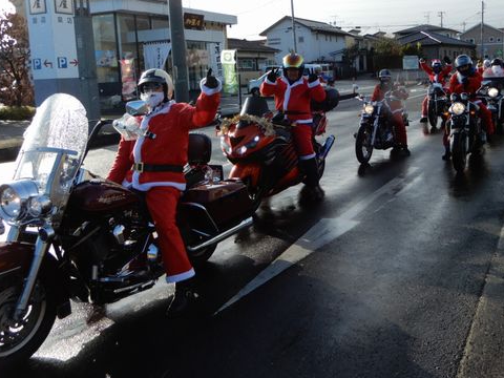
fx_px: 510
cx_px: 321
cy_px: 124
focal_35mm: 35
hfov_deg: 52.0
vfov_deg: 40.2
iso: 80
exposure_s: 1/640
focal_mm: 4.3
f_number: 3.4
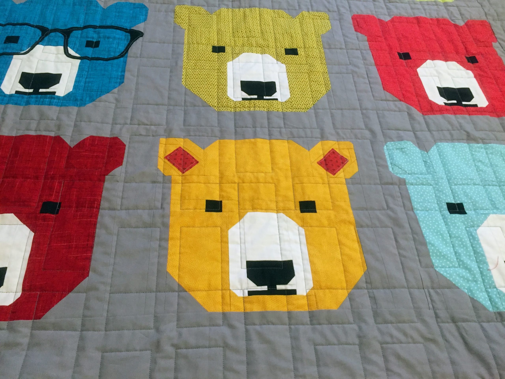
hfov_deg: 61.7
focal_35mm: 29
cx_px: 252
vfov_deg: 48.2
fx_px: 423
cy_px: 190
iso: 160
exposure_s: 1/30
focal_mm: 4.15
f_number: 2.2
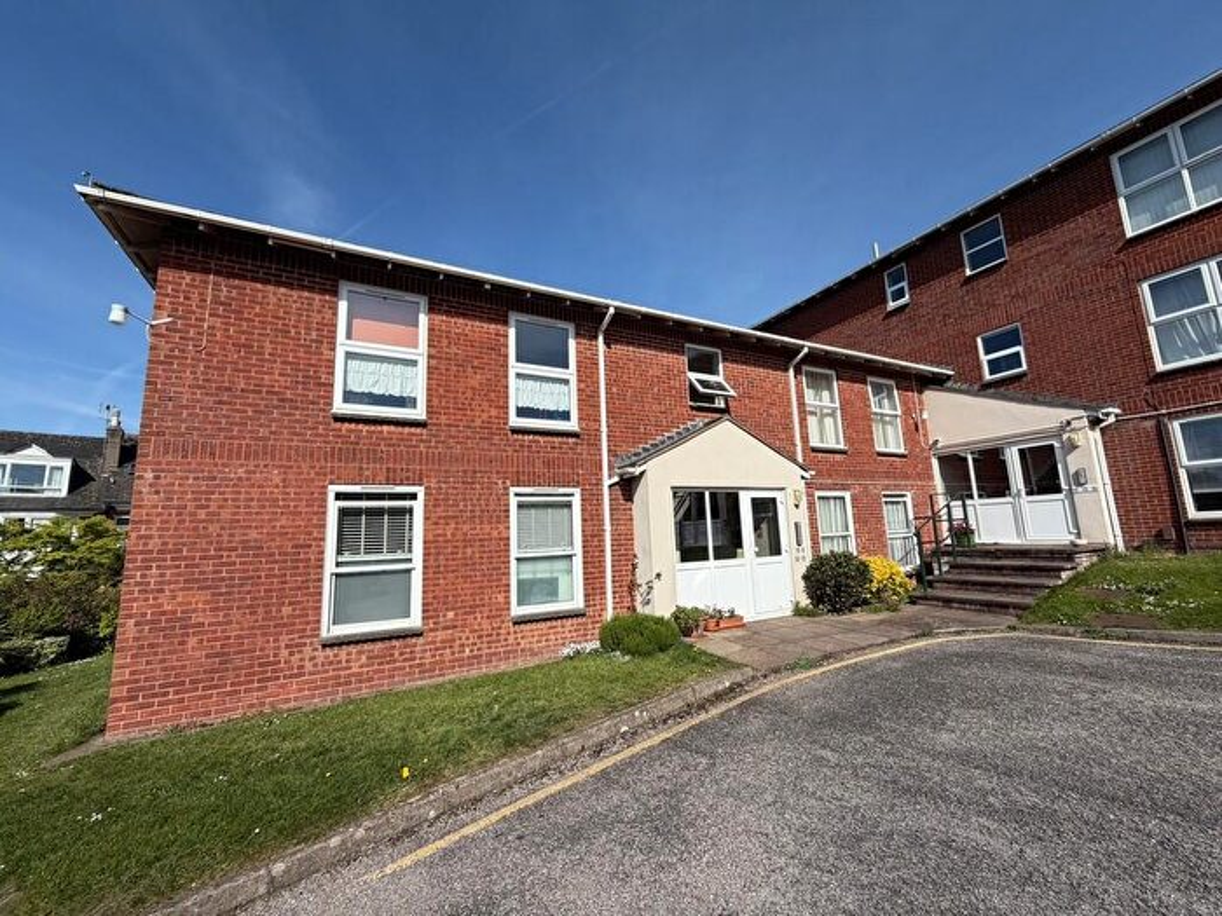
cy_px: 458
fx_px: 494
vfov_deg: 85.7
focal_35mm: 14
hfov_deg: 102.1
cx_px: 611
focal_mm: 2.22
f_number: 2.2
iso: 20
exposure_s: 1/1033
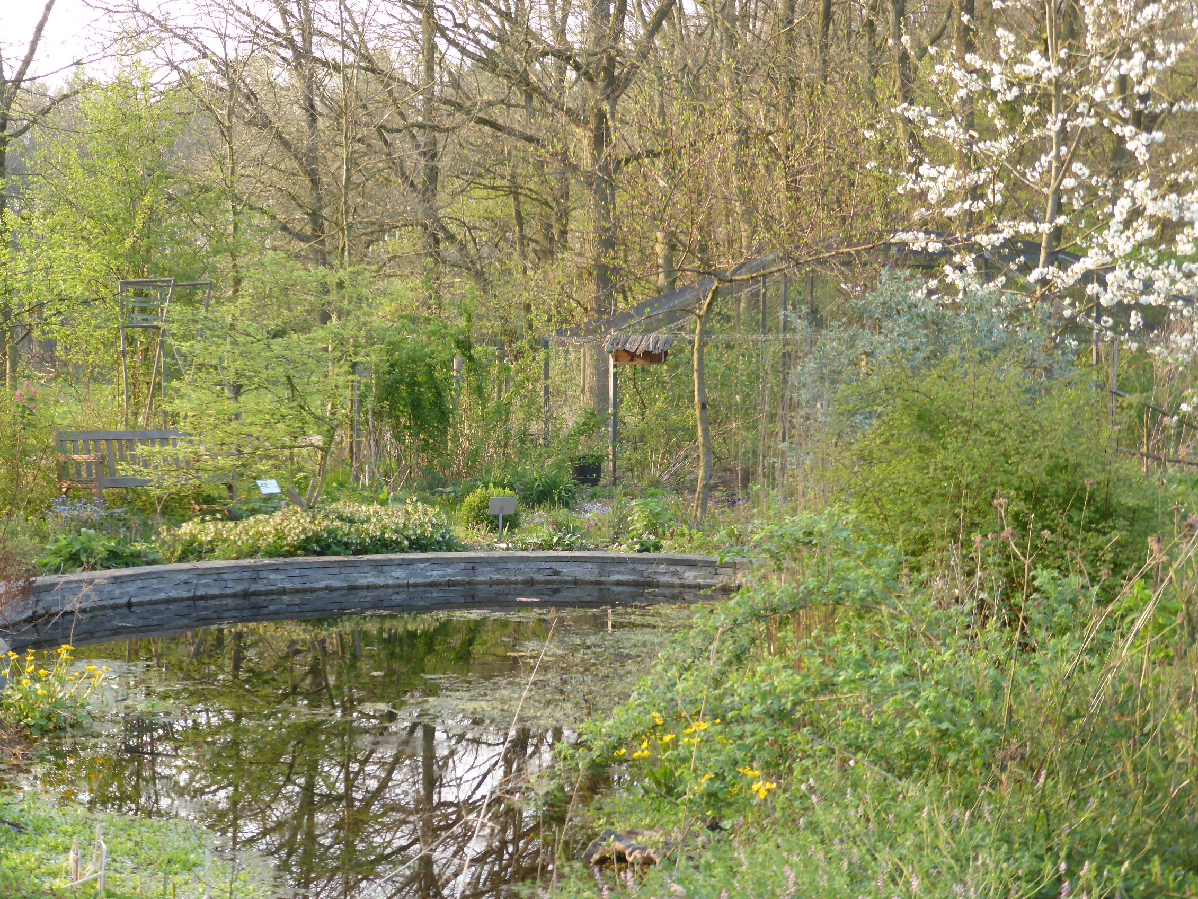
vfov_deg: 24.4
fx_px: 2077
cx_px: 532
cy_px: 496
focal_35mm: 60
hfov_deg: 32.2
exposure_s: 1/60
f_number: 4.4
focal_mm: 9
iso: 100
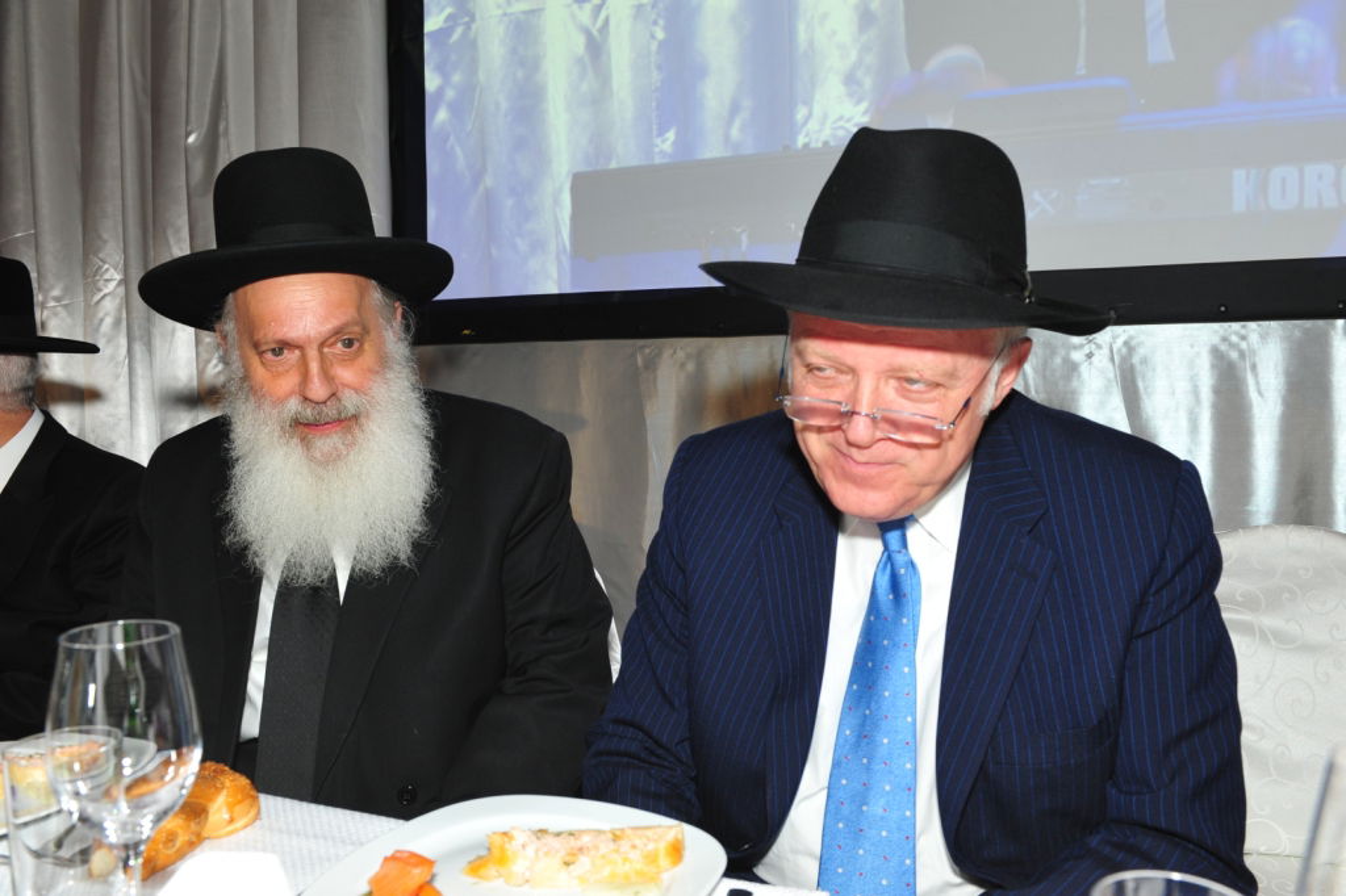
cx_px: 673
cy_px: 448
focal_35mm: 29
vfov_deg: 44.9
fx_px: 1084
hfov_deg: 63.7
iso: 640
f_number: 6.3
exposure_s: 1/60
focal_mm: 29
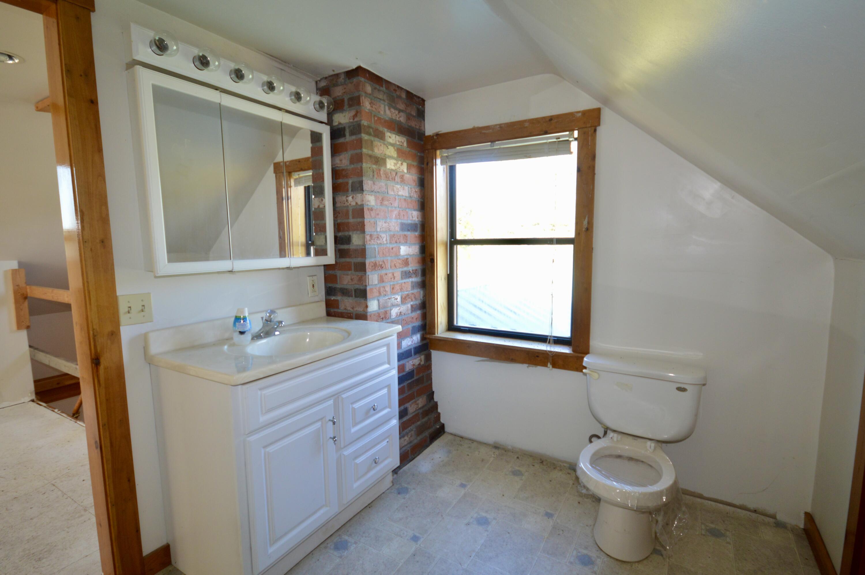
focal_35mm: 16
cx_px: 432
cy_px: 288
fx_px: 396
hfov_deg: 95.0
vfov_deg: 71.9
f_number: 4.2
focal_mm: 11
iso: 400
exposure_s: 1/80
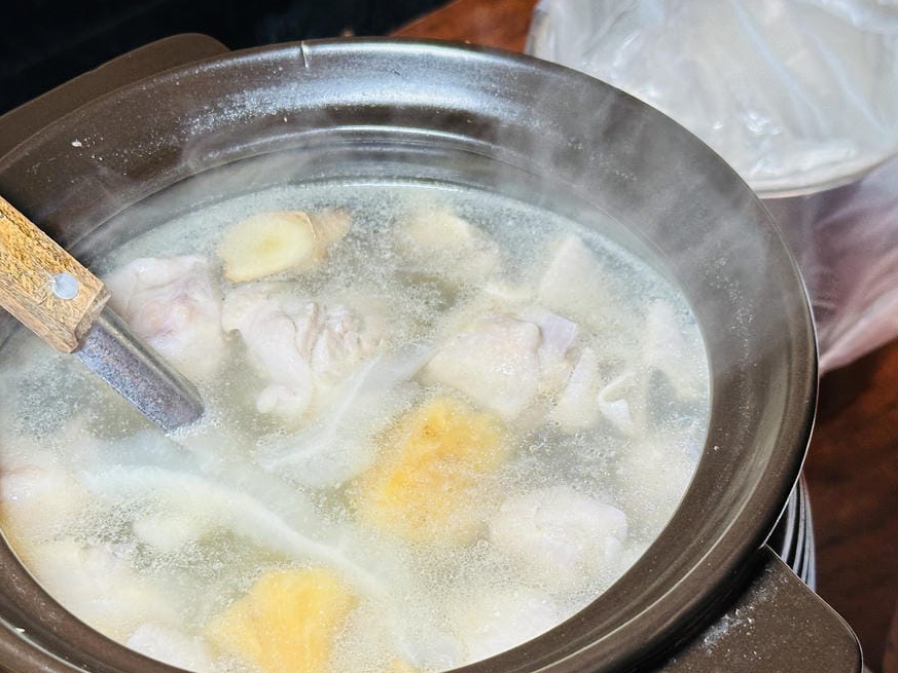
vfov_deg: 22.2
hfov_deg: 29.3
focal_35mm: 66
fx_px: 1712
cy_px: 399
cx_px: 378
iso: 125
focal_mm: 6.86
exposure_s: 1/60
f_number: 1.78
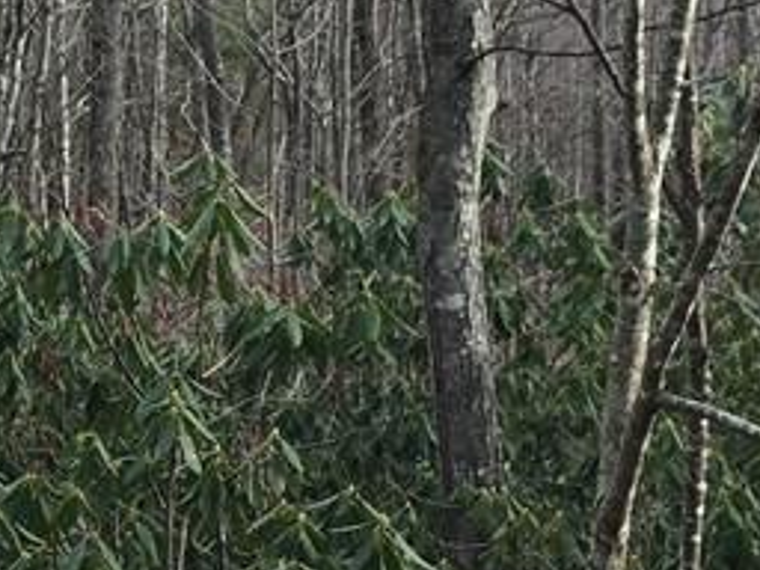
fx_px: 2547
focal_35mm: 116
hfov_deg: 15.6
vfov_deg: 12.6
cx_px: -401
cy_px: -15
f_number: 2.2
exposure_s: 1/130
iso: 32
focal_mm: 4.15
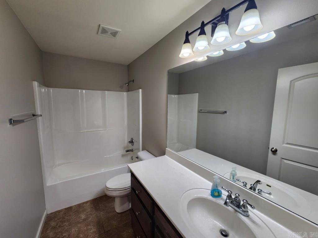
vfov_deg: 89.9
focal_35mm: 13
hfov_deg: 106.2
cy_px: 119
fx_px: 119
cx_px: 159
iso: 80
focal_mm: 2.2
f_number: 2.2
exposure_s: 1/60
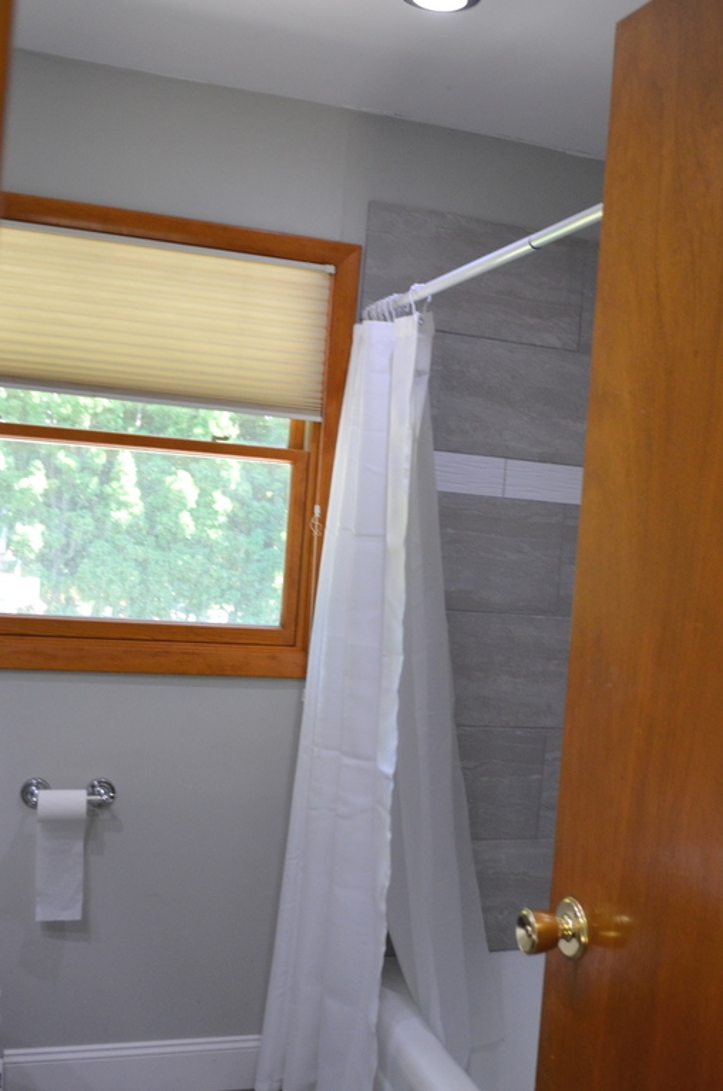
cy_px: 555
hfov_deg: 34.7
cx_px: 455
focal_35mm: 38
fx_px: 1150
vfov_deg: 50.8
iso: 720
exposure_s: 1/60
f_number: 4
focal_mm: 18
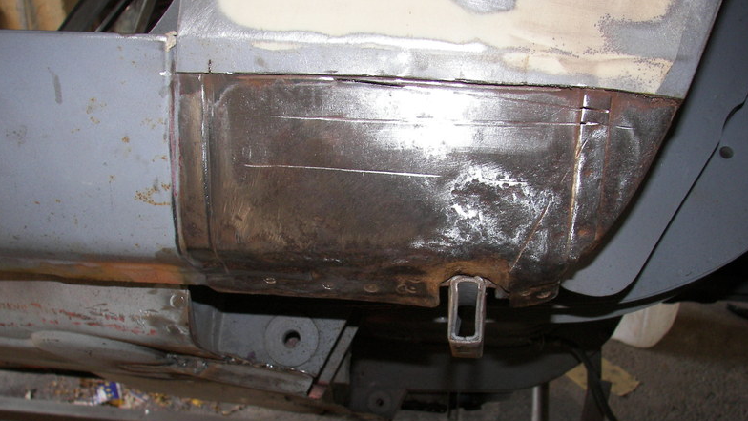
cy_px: 263
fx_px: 793
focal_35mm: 40
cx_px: 376
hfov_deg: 50.5
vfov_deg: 29.6
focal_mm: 6
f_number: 2.8
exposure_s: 1/30
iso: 100
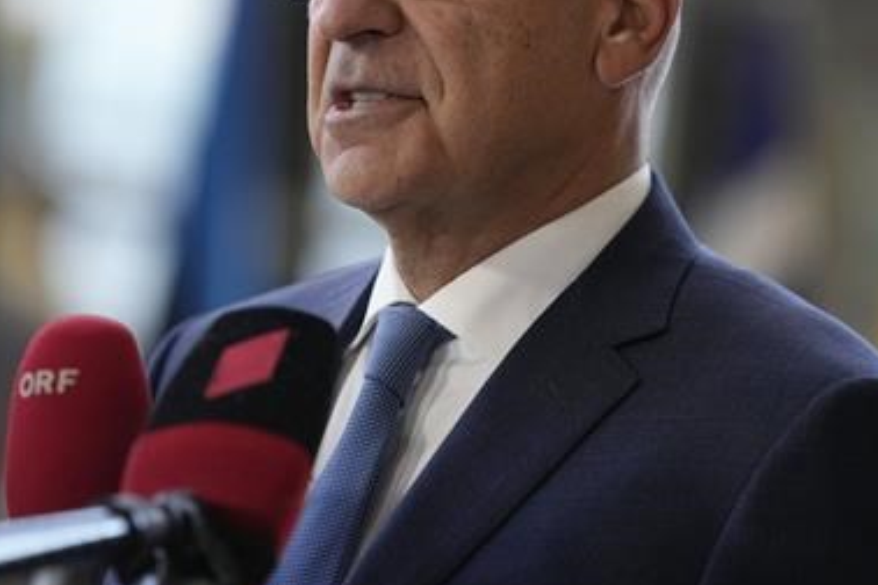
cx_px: 465
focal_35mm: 344
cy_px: 194
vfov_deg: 4.0
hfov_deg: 6.0
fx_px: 8389
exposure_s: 1/250
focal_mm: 200
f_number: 2.8
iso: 2500
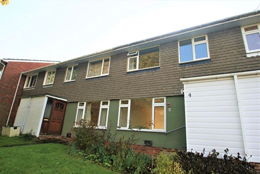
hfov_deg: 85.3
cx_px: 130
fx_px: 141
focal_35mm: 20
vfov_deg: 63.4
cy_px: 87
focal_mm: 13
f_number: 8
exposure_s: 1/60
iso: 100
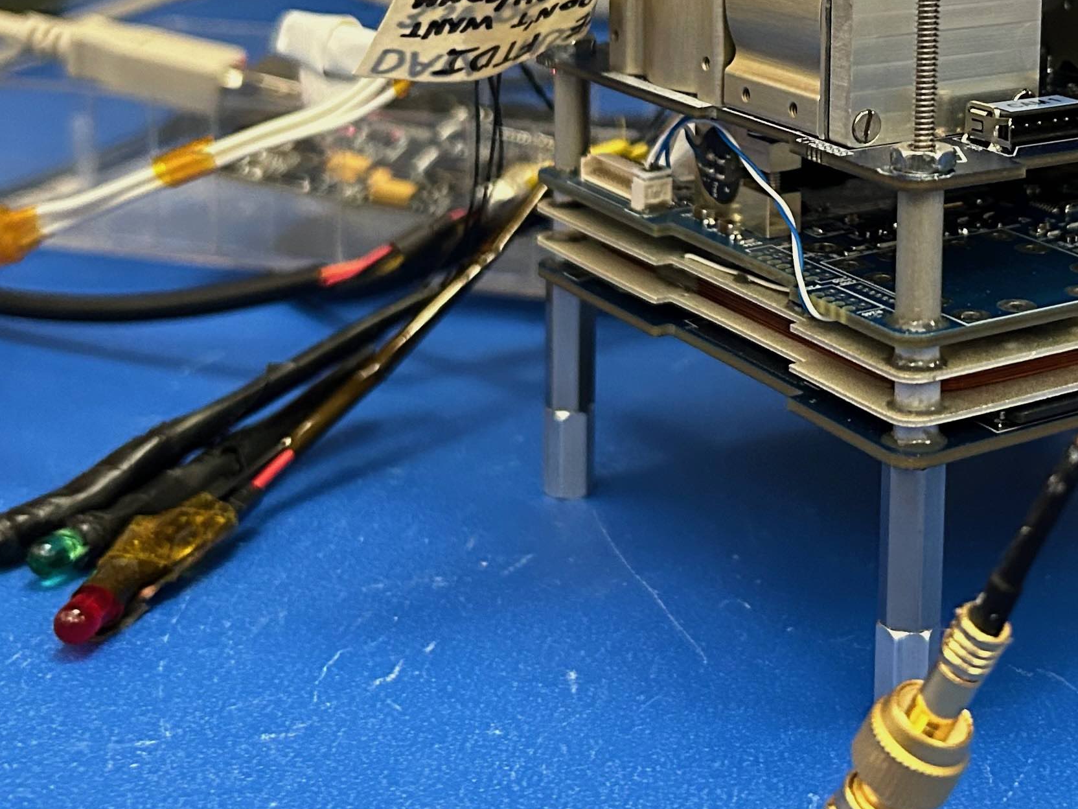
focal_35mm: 63
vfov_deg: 22.4
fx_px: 1962
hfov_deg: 30.1
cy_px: 2
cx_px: 850
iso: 500
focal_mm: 5.7
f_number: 1.5
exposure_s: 1/40
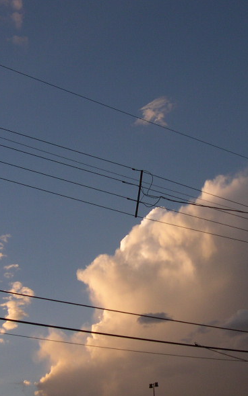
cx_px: 132
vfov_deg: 29.3
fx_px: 757
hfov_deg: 18.6
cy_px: 238
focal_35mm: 70
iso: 100
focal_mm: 8
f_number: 7.6
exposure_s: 1/100
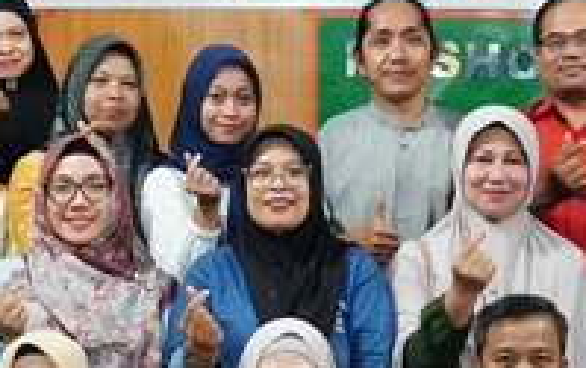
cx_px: 374
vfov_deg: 8.4
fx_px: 2511
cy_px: 302
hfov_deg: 13.3
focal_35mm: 157
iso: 16000
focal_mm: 32
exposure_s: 1/100
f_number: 4
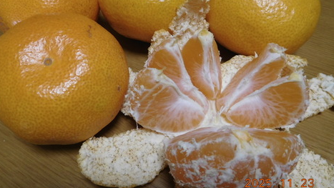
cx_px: 164
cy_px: 81
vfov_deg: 41.4
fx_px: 248
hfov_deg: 67.9
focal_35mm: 28
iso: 280
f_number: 3.4
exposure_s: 1/30
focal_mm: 4.5
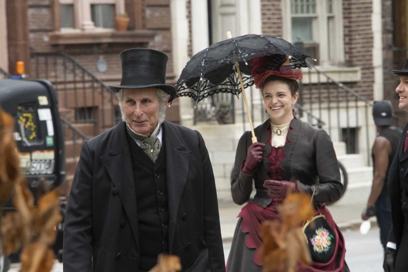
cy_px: 136
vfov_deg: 3.7
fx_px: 4249
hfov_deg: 5.5
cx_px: 204
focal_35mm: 375
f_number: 10
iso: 2500
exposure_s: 1/640
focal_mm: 250
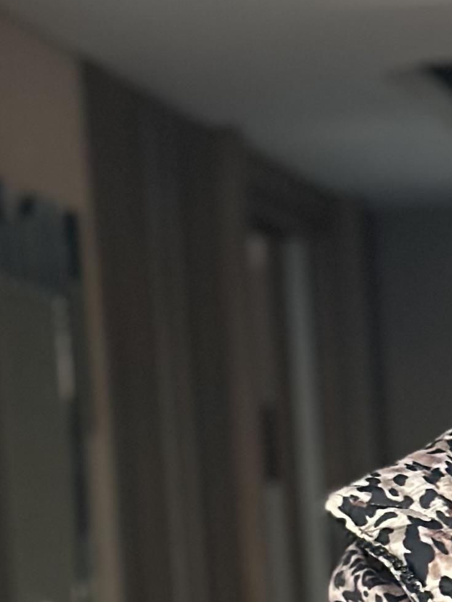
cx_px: 715
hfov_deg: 7.4
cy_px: 1154
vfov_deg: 9.4
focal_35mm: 198
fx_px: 3446
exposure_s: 1/40
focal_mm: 6.86
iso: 500
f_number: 1.78
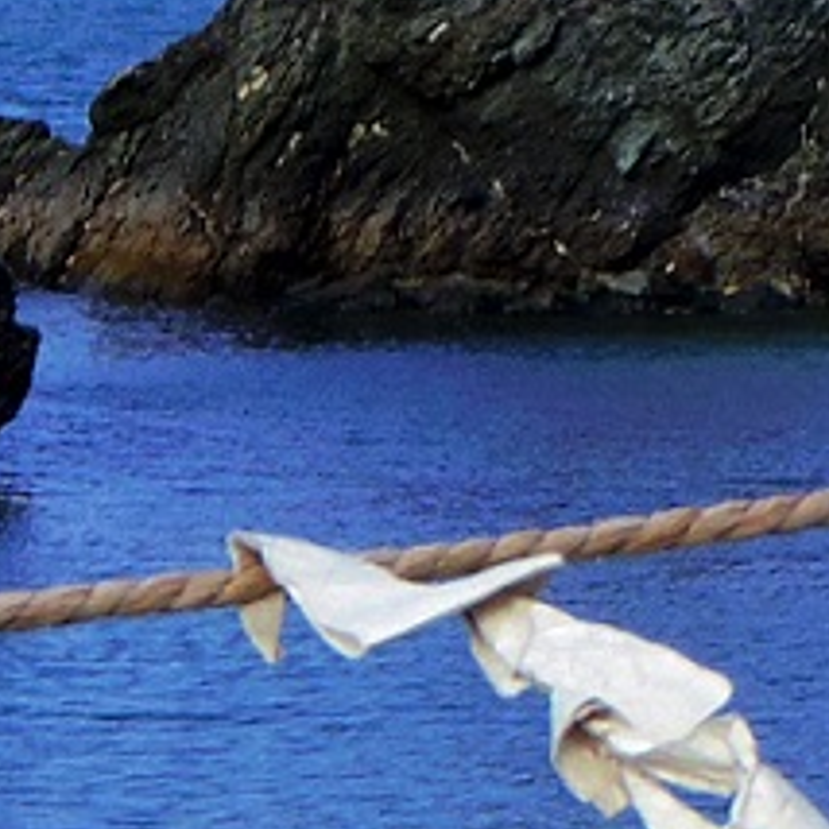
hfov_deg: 5.2
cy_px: 633
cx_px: -783
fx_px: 8887
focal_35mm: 328
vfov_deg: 5.3
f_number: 3.5
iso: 100
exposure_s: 1/1000
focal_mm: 9.5
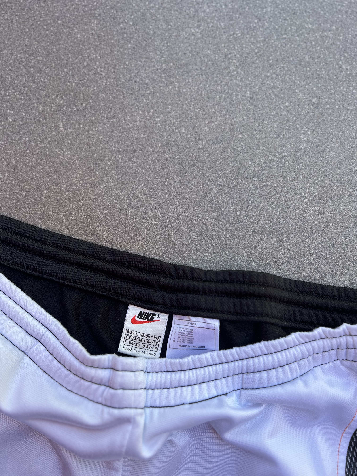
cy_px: 238
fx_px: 358
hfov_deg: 53.1
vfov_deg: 67.3
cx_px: 178
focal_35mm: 26
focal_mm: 5.7
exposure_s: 1/230
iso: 40
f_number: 1.5
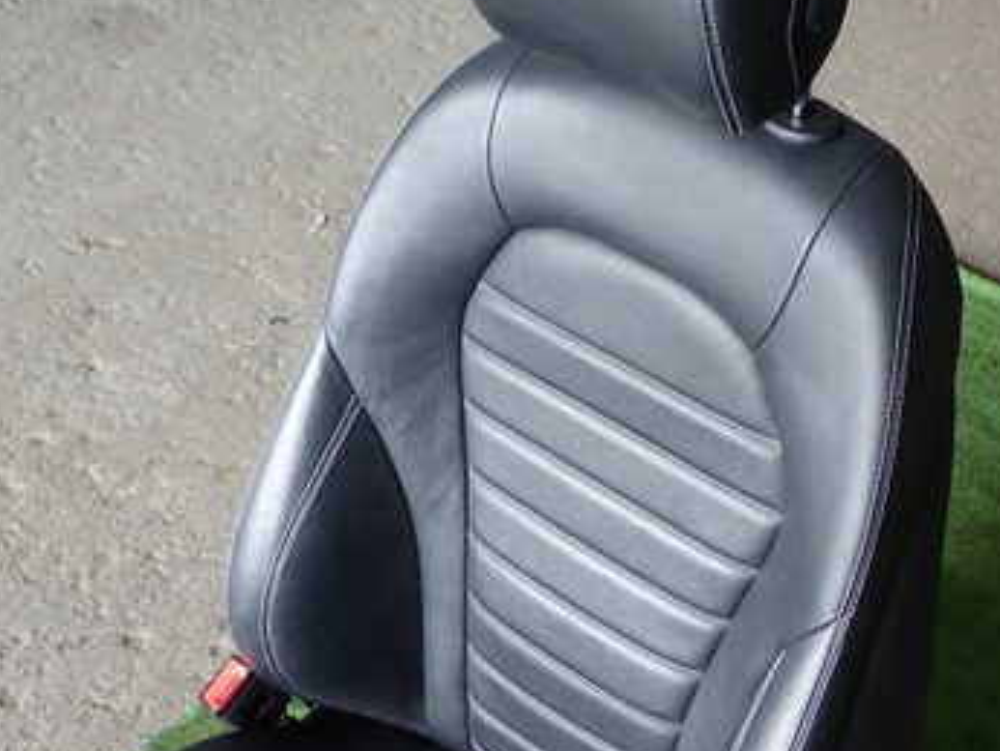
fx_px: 1907
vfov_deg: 22.3
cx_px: 568
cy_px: 351
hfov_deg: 29.3
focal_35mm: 66
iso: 200
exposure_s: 1/60
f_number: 2.7
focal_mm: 6.83
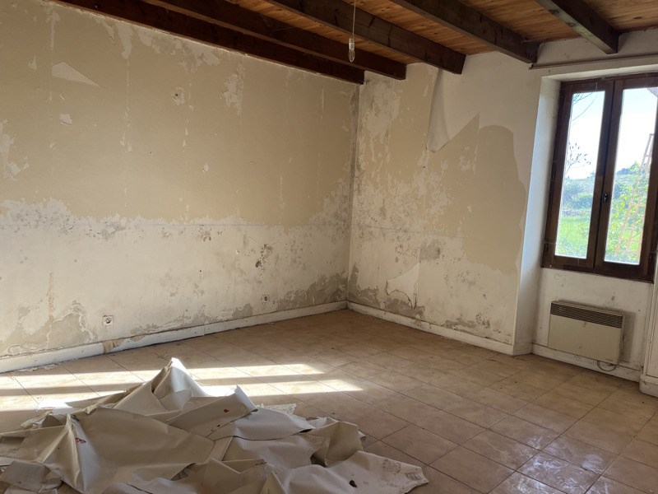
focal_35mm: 26
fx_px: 494
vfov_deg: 53.1
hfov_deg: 67.3
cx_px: 329
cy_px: 247
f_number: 1.6
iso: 50
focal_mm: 5.1
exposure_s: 1/164
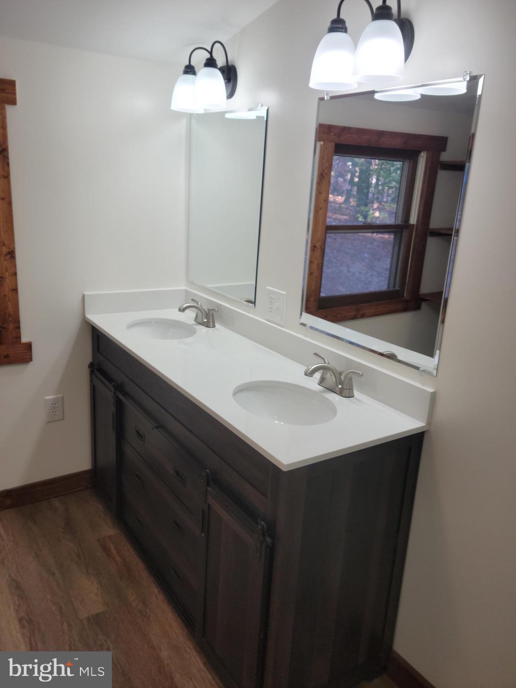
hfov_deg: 49.7
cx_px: 258
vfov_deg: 63.4
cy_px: 344
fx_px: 557
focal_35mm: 28
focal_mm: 5.9
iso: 50
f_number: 2
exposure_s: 1/60
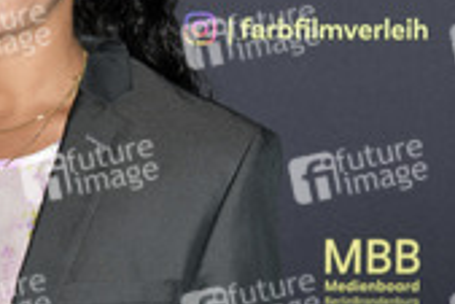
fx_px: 2188
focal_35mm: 173
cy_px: 105
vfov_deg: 7.9
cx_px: 18
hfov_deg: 11.8
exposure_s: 1/160
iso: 250
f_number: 6.3
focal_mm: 65
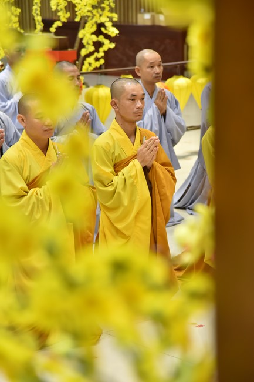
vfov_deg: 17.1
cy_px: 191
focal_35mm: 120
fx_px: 1271
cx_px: 127
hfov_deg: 11.4
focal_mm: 120
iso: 1000
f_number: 4.5
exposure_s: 1/80
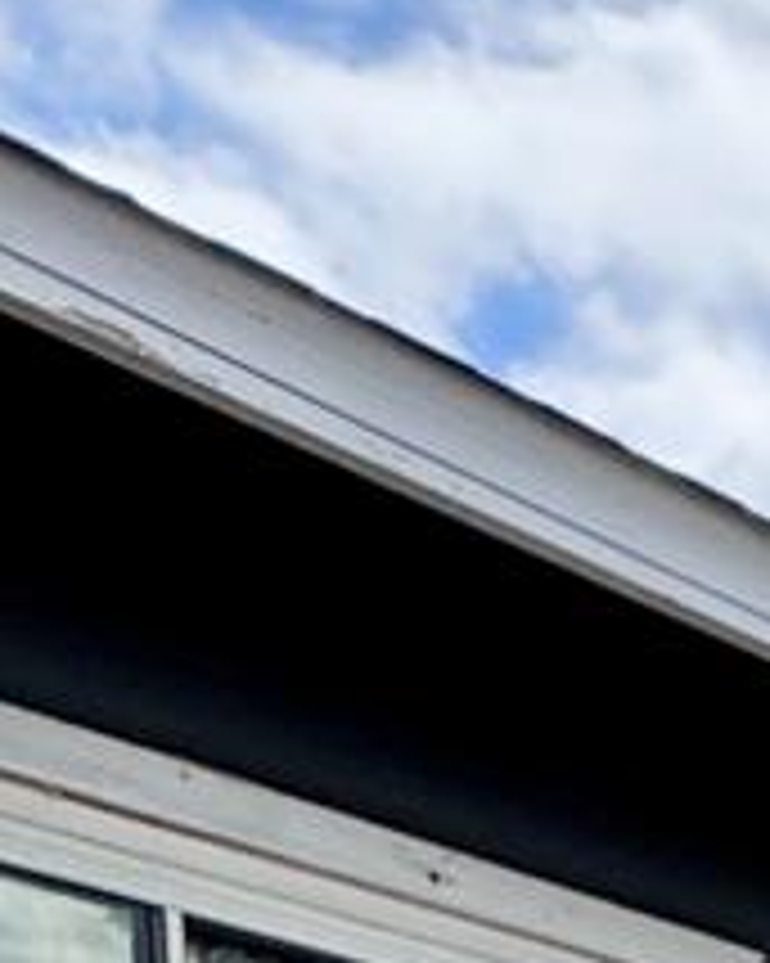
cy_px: 2048
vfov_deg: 15.2
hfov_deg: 11.1
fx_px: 2737
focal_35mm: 96
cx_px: 2240
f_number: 2.2
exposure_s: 1/2584
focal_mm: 2.22
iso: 50
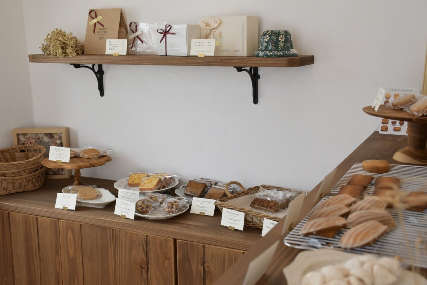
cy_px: 142
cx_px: 214
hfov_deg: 43.6
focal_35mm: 45
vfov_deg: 29.9
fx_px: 534
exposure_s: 1/200
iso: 400
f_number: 5.6
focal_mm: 30
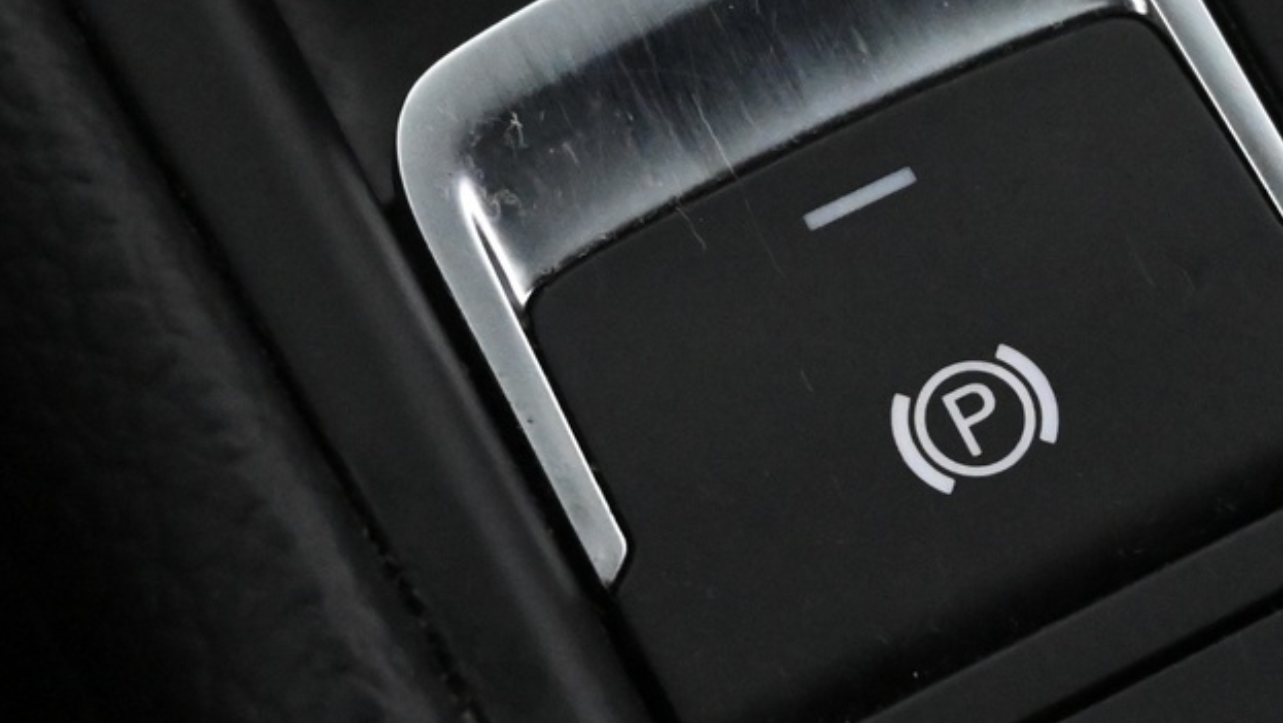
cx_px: 1032
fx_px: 5003
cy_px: 505
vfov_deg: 8.3
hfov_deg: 14.5
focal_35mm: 147
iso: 6400
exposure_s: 1/60
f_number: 5.3
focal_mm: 36
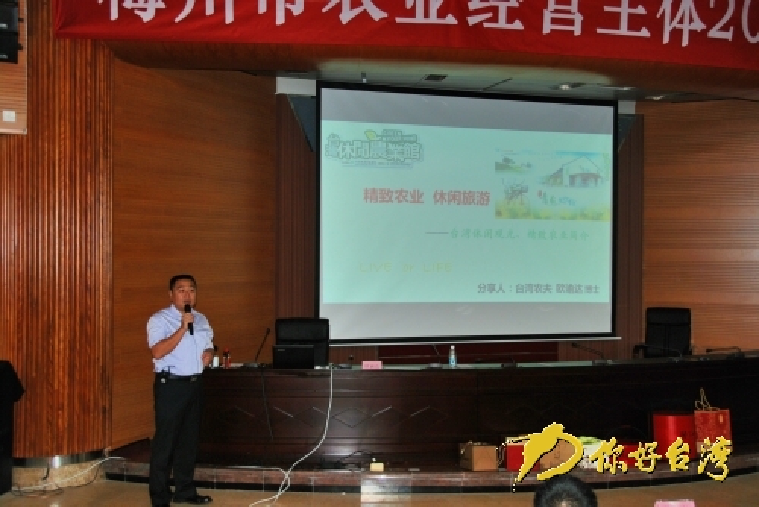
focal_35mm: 42
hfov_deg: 46.4
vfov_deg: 31.9
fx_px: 886
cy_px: 254
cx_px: 380
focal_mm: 28
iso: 200
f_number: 4
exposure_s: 1/60
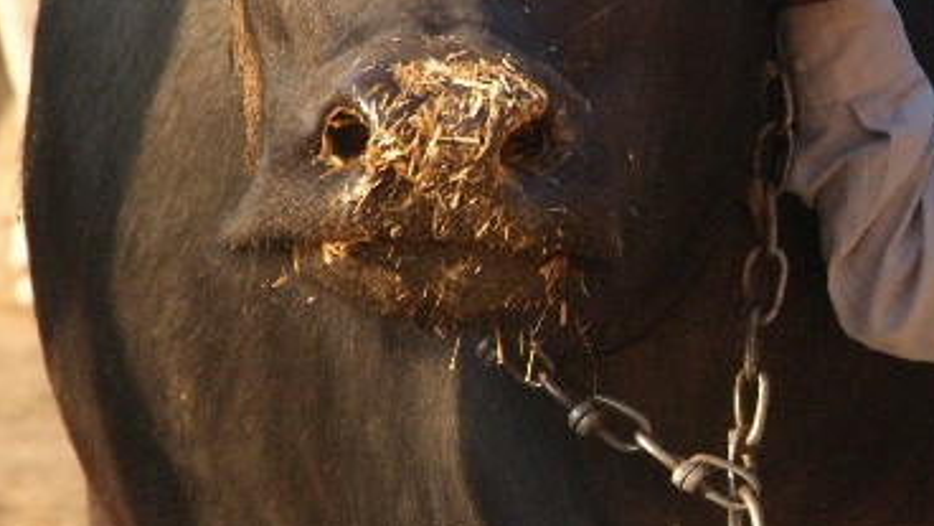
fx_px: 8074
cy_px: -100
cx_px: 766
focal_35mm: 326
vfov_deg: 3.7
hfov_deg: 6.6
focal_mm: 95
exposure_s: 1/1000
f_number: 8
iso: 1600
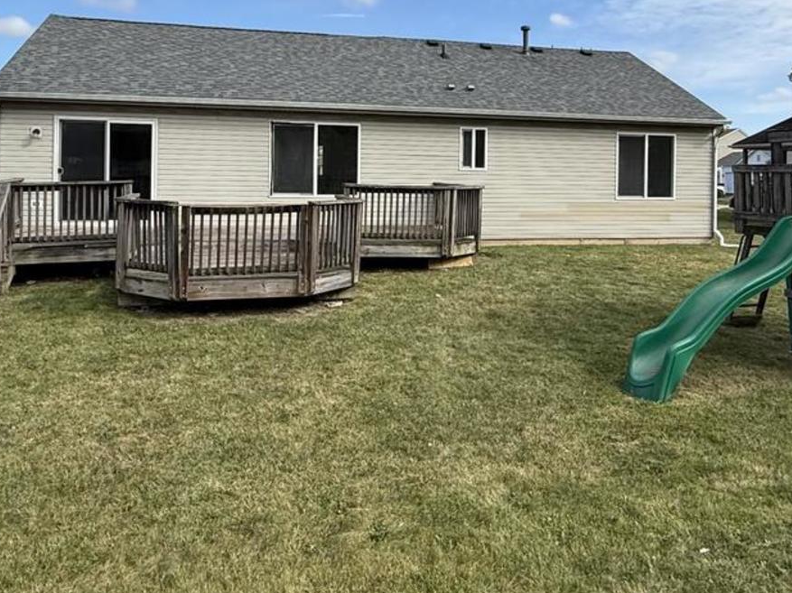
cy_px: 169
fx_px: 526
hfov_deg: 73.8
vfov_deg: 56.7
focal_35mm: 23
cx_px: 435
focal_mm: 2.22
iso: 50
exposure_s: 1/1572
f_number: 2.2
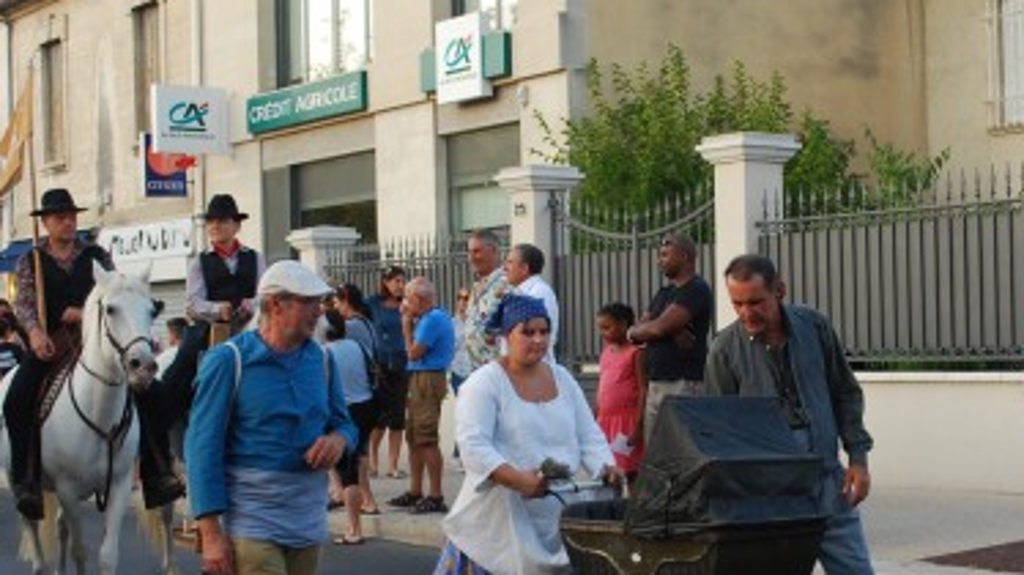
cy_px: 338
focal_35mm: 70
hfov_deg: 30.1
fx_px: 1900
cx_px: 613
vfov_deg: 17.2
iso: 200
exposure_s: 1/100
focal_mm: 26
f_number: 5
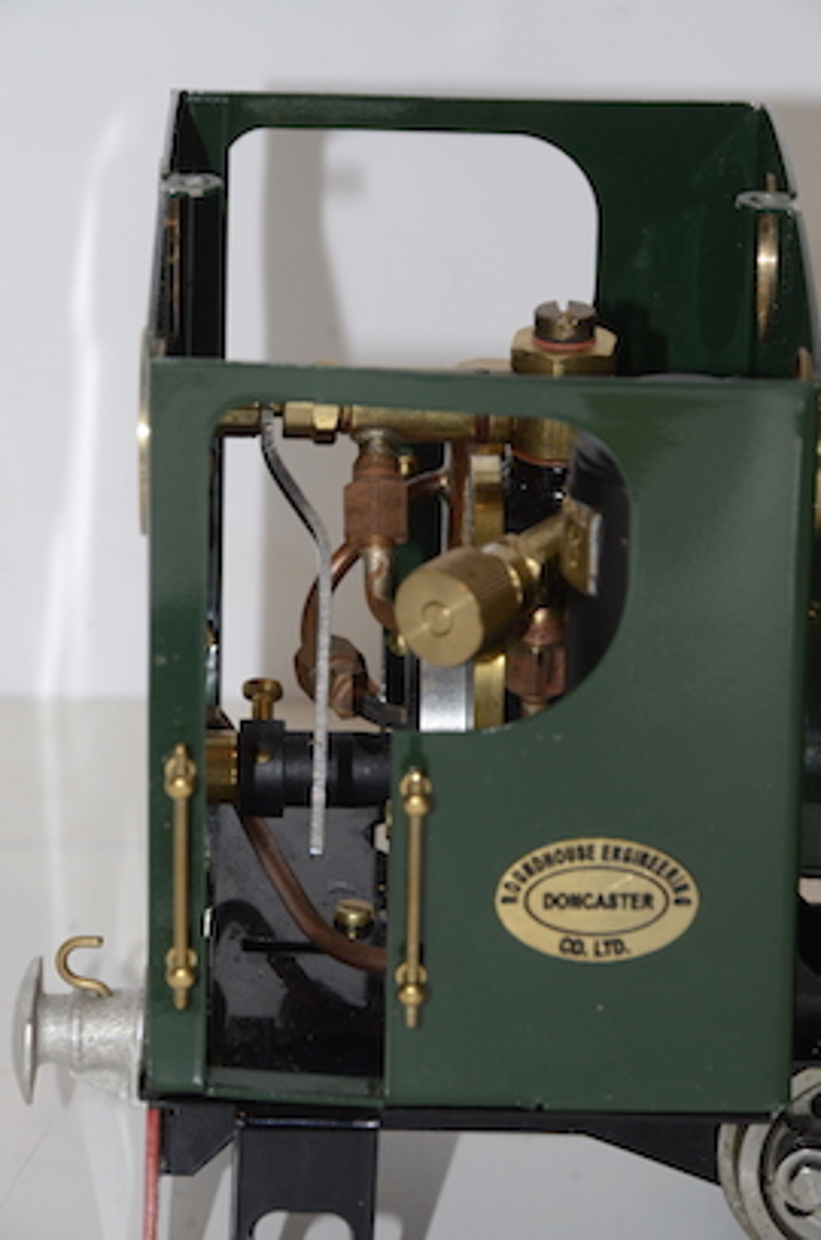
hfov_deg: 4.6
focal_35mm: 300
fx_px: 10314
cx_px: 410
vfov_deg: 6.9
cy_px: 620
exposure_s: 1/60
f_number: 13
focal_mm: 200
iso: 800
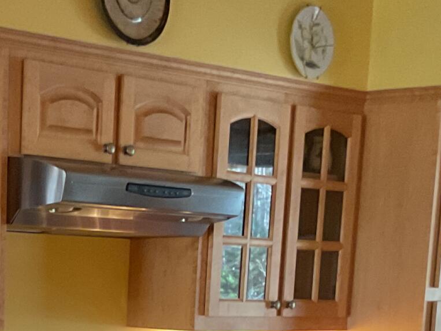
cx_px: 99
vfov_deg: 12.0
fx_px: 1452
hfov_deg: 17.2
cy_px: 595
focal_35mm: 114
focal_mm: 3
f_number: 1.8
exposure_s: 1/40
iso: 250
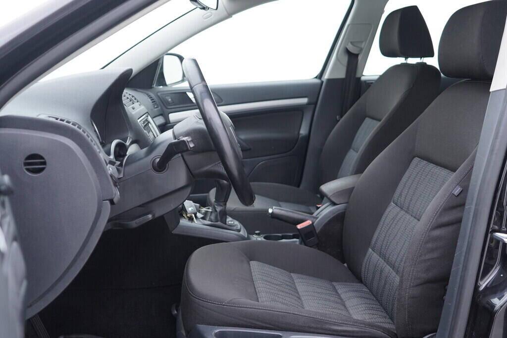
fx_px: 507
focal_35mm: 36
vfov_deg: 36.9
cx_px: 254
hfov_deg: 53.1
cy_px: 169
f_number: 2.8
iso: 200
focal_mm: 24
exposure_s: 1/40
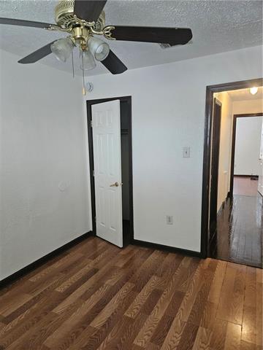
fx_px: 233
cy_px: 175
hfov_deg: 58.9
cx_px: 132
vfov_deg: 73.9
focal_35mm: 23
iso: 800
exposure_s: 1/120
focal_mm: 5.4
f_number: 1.8
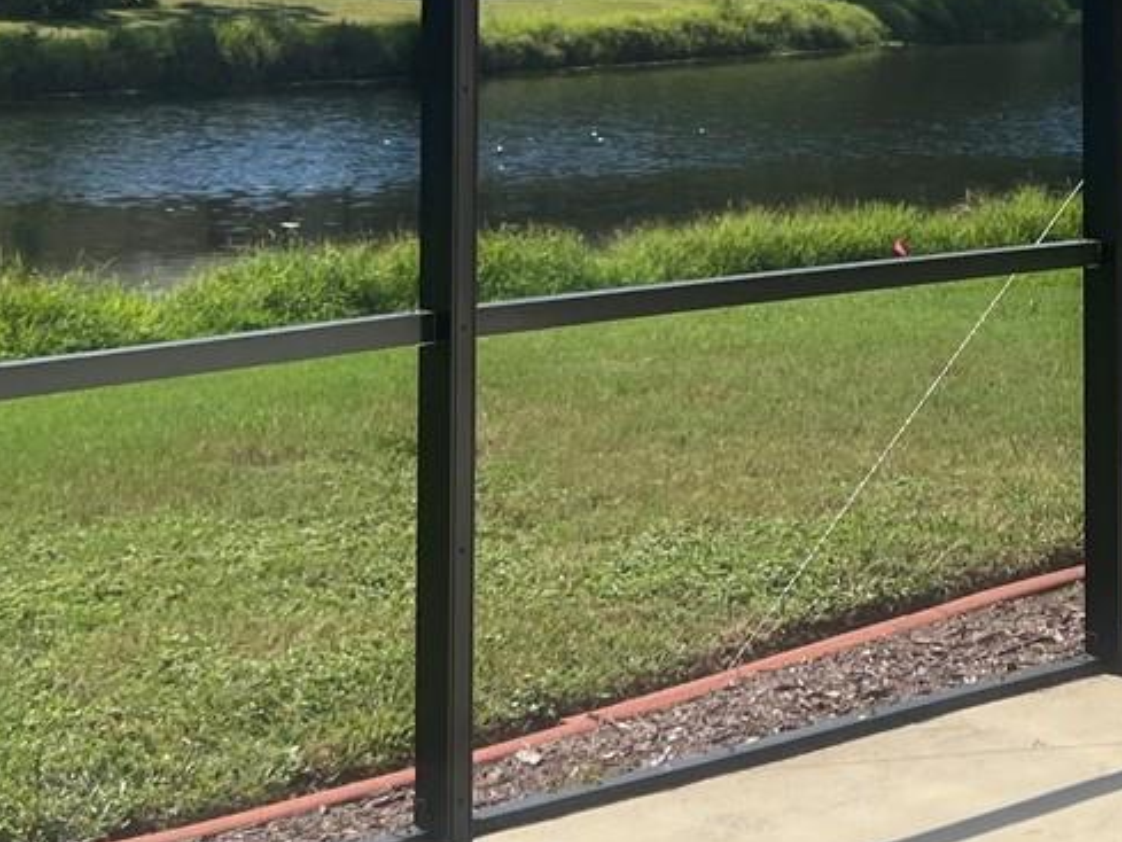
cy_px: -83
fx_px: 2756
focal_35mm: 85
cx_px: 929
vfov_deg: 16.8
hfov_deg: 22.6
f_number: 1.5
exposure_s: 1/2404
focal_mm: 5.7
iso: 50
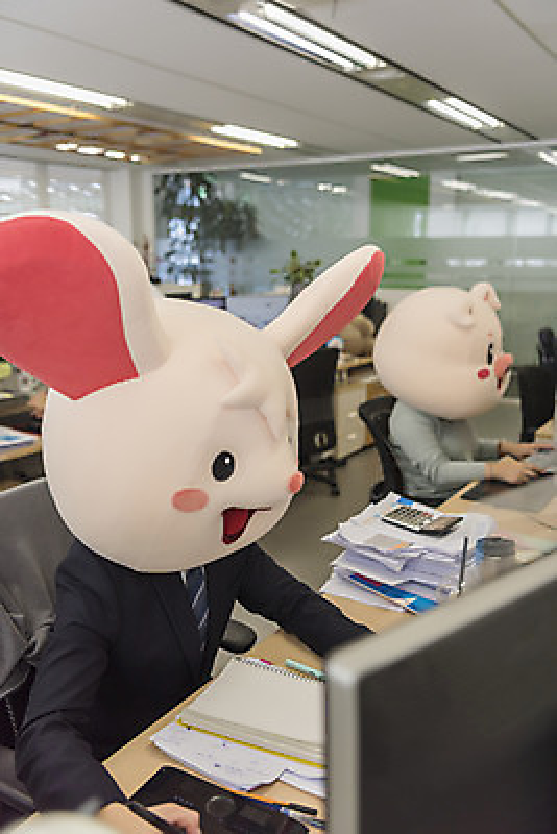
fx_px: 742
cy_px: 417
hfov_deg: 41.1
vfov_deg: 58.7
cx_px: 278
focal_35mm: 32
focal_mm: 32
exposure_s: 1/400
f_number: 2.8
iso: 400
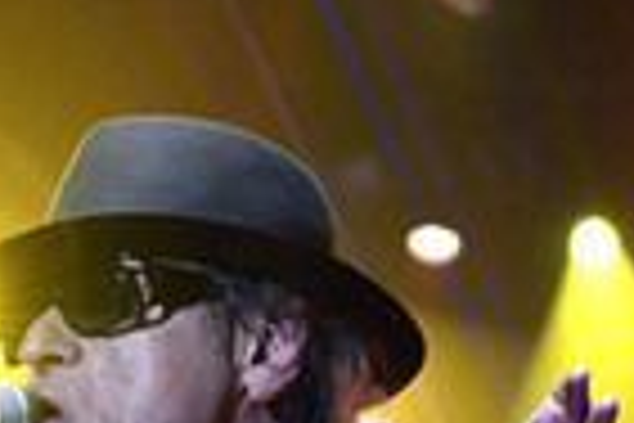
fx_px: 3768
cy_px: 634
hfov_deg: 9.5
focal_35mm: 214
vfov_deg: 6.3
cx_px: -74
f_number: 3.5
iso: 1250
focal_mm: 45
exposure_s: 1/400
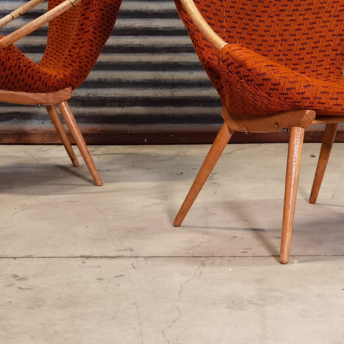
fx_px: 956
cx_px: 324
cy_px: 38
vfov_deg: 20.0
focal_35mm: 85
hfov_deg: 19.9
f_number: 1.9
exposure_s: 1/33.3
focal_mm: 6.71
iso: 500
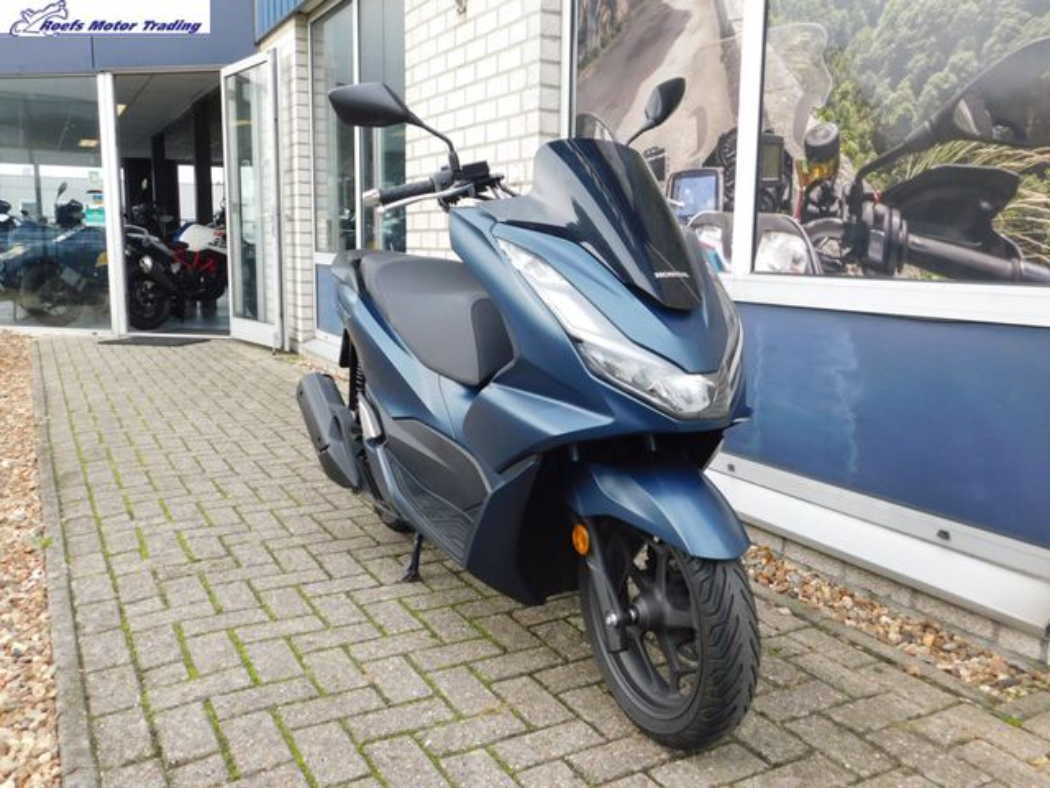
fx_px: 910
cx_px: 525
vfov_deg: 46.8
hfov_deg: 60.0
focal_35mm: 30
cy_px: 394
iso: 125
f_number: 3.2
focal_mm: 5.3
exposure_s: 1/160
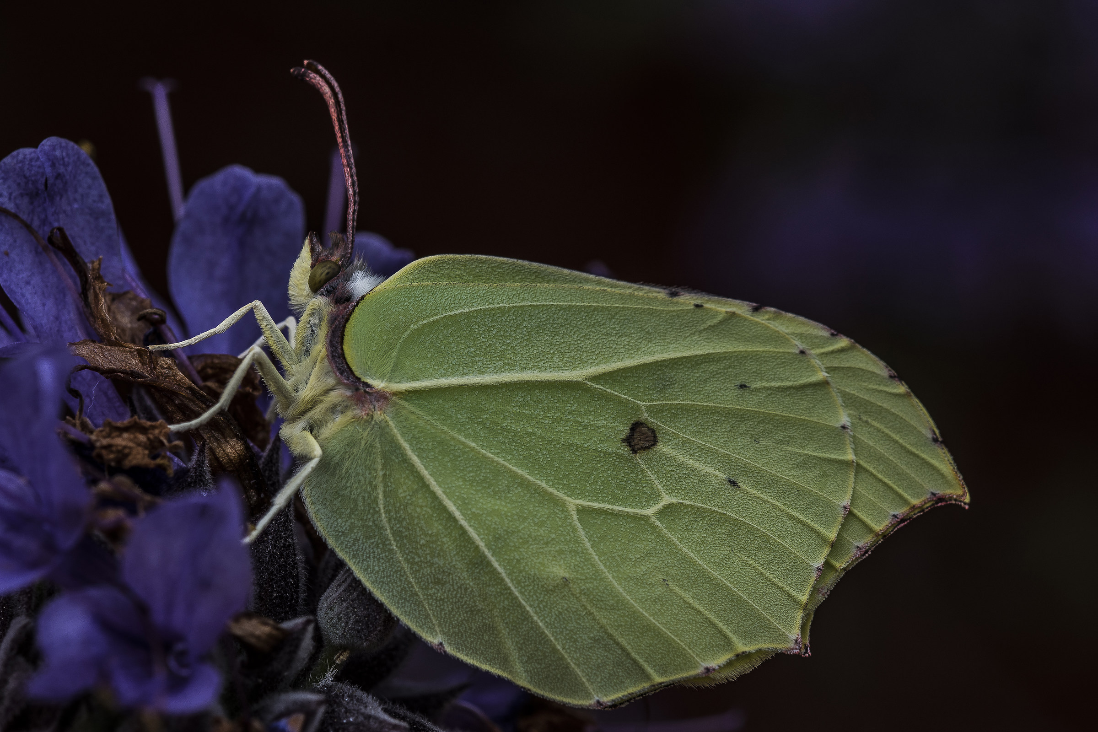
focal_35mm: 158
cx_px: 549
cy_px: 366
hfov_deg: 13.0
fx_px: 4803
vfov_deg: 8.7
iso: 100
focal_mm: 105
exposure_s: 1/200
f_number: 14
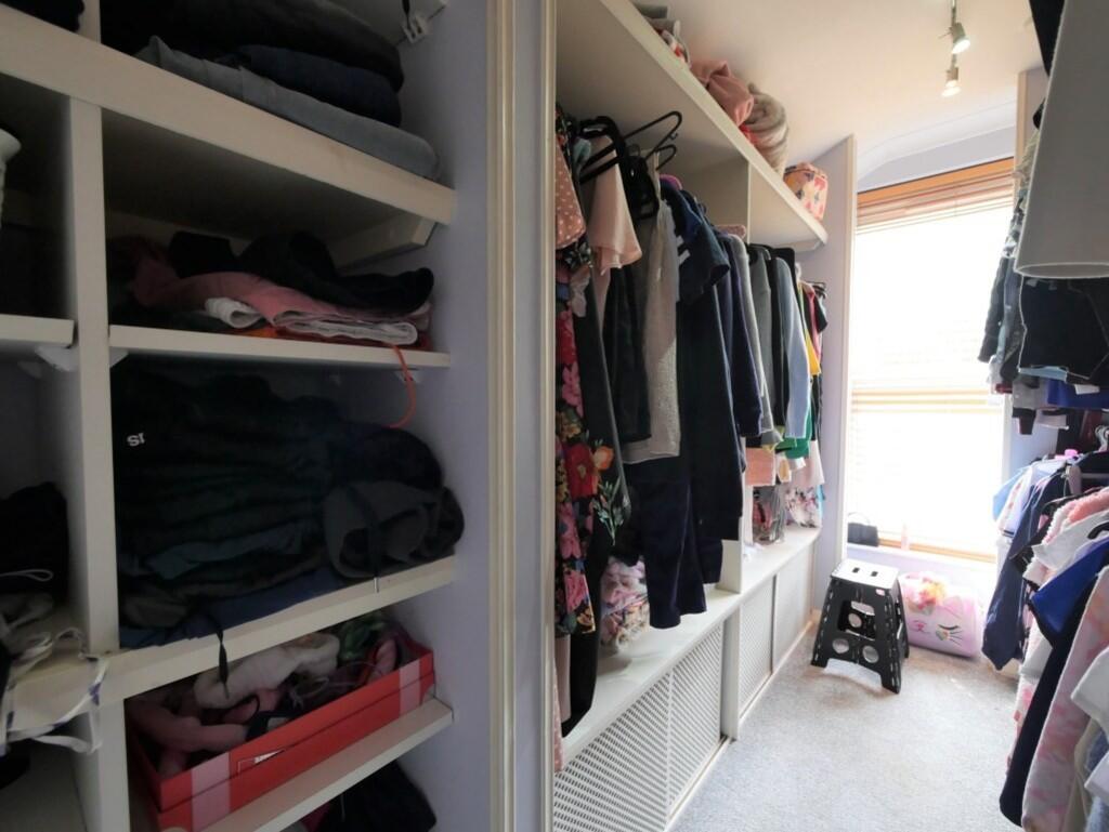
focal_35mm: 14
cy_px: 416
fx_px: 449
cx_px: 554
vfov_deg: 85.7
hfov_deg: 102.0
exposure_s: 1/60
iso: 640
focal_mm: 7
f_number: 4
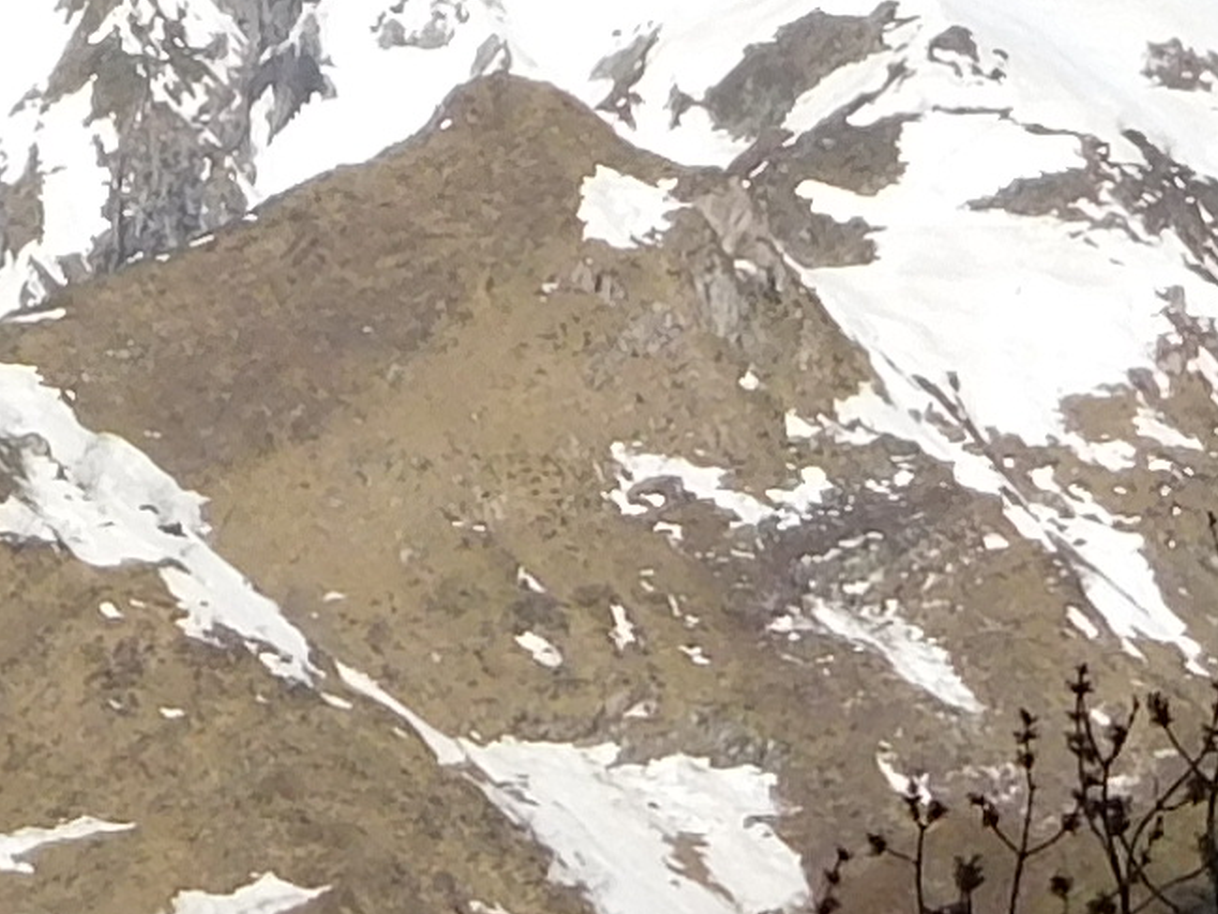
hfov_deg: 4.5
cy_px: 818
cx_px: -968
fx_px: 15485
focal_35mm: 440
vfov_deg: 3.4
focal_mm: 11.1
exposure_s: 1/800
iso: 125
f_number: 4.4
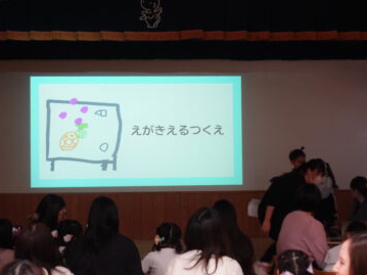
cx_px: 190
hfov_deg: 21.8
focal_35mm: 90
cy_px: 145
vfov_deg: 16.4
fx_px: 954
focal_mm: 25.7
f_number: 2.8
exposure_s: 1/60
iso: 800
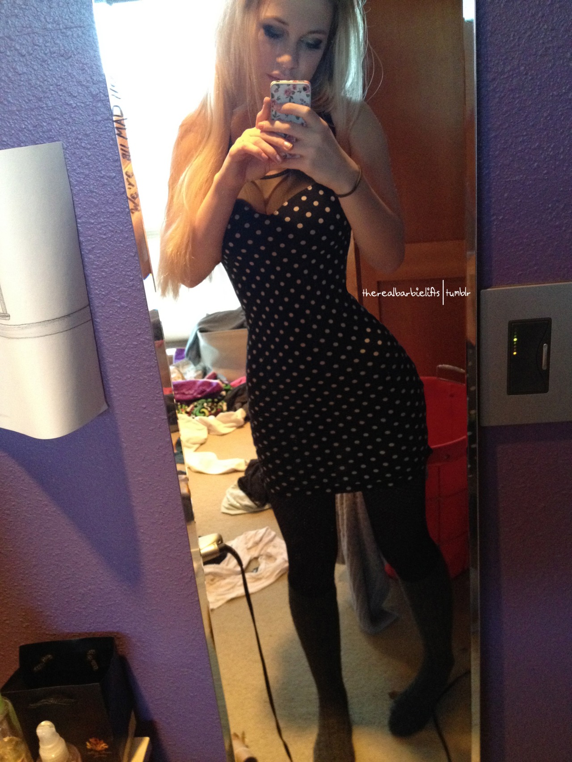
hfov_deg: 40.7
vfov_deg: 52.6
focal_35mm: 35
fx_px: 771
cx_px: 286
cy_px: 381
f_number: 2.4
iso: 400
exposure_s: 1/17
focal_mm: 4.28
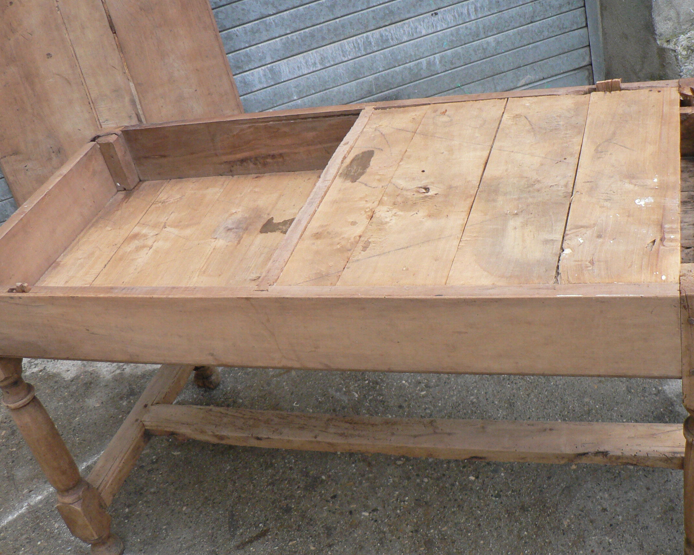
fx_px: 863
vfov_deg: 35.6
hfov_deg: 43.8
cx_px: 368
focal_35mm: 42
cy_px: 245
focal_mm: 6
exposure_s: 1/25
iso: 200
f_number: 2.8
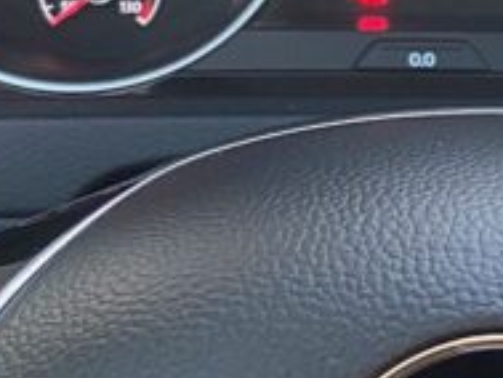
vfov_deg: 13.3
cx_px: 474
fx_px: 1599
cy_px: -13
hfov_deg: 17.5
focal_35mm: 110
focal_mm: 4.25
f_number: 1.8
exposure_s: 1/60
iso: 125
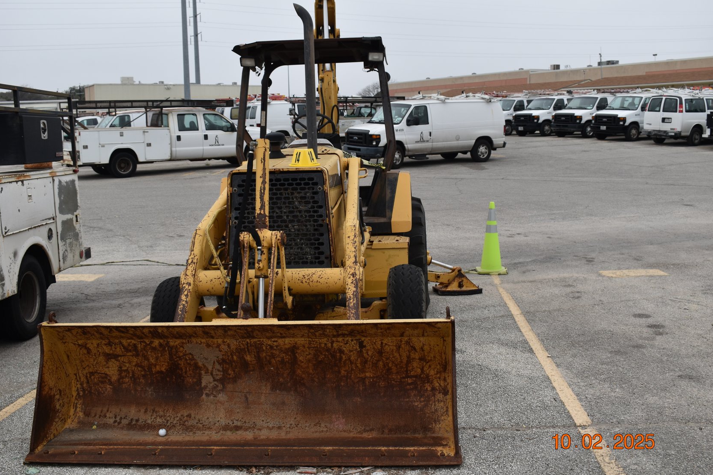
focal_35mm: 39
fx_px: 763
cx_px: 358
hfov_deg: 50.1
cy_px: 234
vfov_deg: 34.6
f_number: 6.3
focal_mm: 25
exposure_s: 1/250
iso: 200
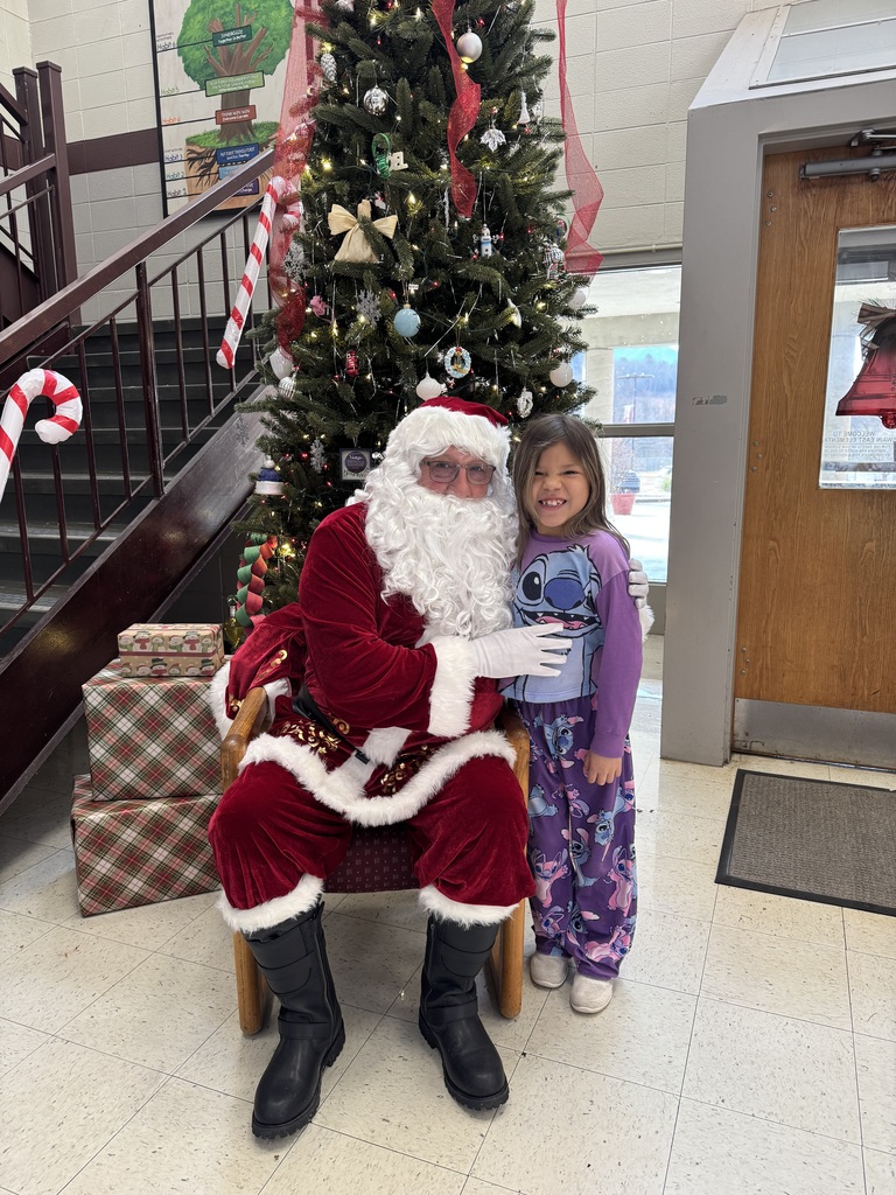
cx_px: 448
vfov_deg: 71.6
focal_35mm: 24
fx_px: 828
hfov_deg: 56.8
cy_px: 598
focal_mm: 6.76
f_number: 1.78
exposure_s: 1/60
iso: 125
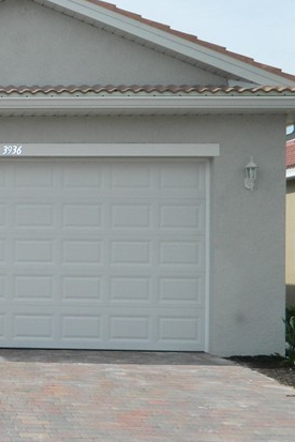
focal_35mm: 80
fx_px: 984
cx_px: -204
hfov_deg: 15.2
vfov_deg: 25.4
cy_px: 249
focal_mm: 5.6
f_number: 9.1
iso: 110
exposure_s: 1/200
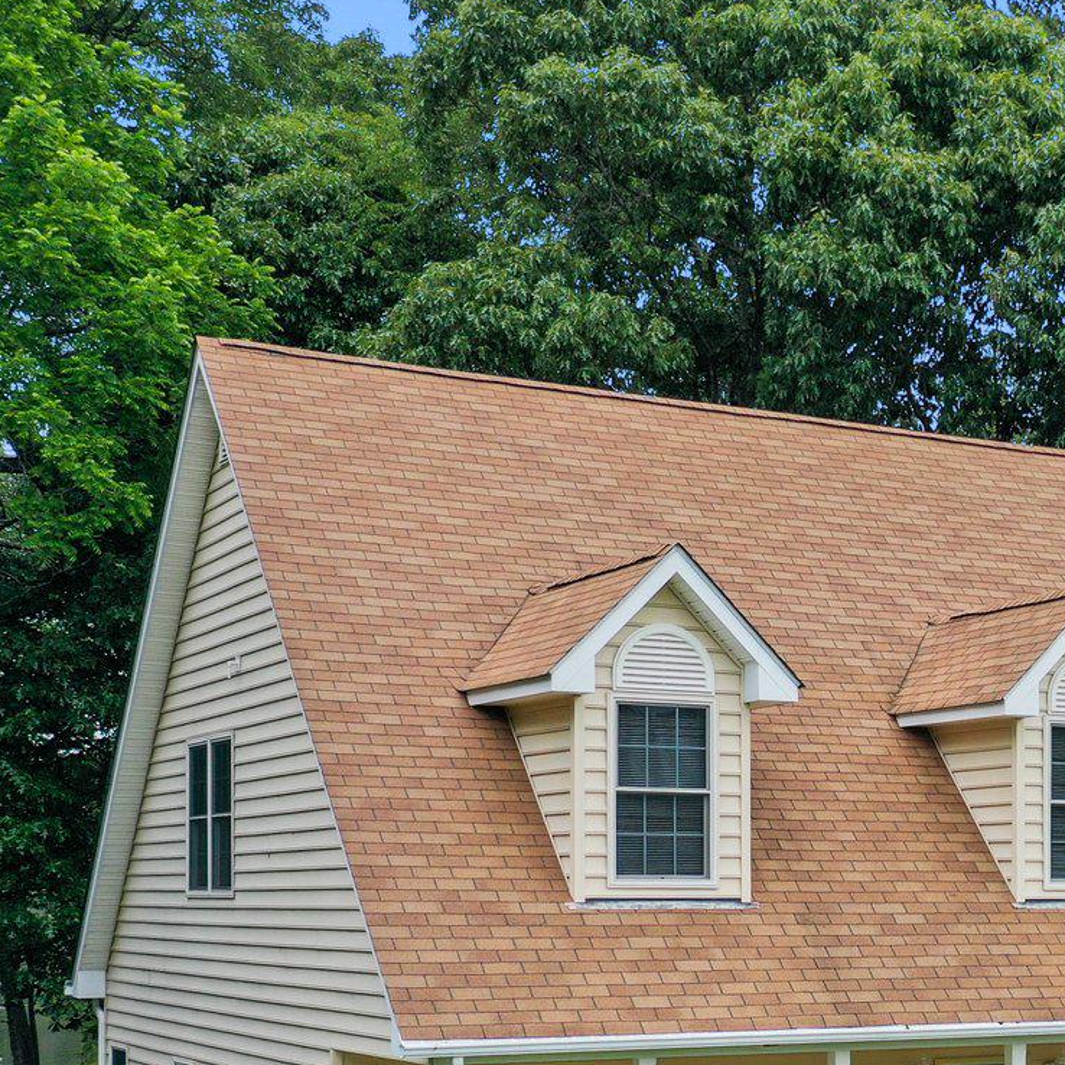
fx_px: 2297
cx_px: 1172
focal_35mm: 66
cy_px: 829
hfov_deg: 24.4
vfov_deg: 25.7
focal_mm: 10.26
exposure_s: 1/30
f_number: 3.2
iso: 100
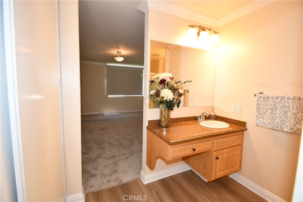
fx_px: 126
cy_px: 101
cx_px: 152
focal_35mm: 15
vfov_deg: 77.3
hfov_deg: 100.4
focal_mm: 10
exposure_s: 1/60
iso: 280
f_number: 4
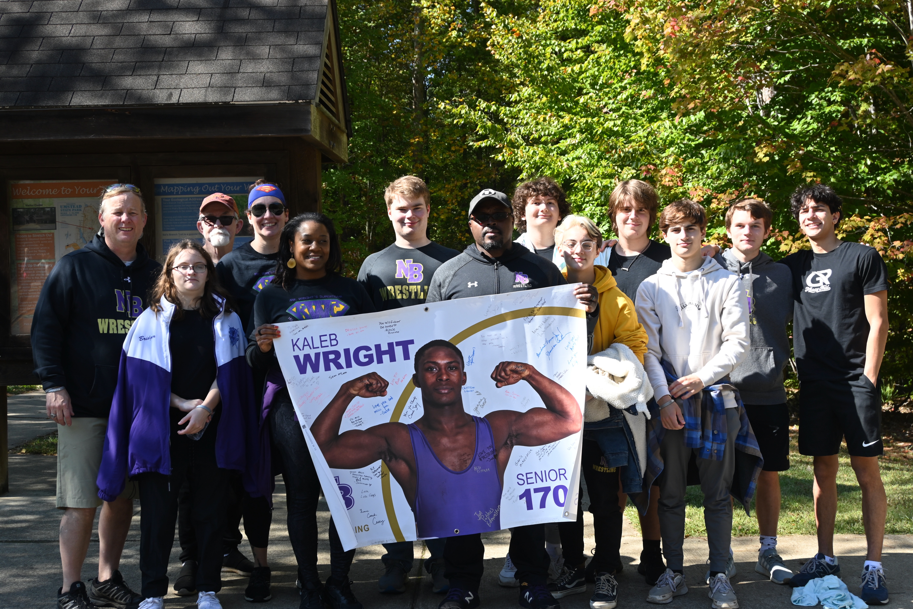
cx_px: 456
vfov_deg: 29.9
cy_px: 304
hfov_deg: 43.6
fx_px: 1141
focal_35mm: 45
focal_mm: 30
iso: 125
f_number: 5.6
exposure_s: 1/250
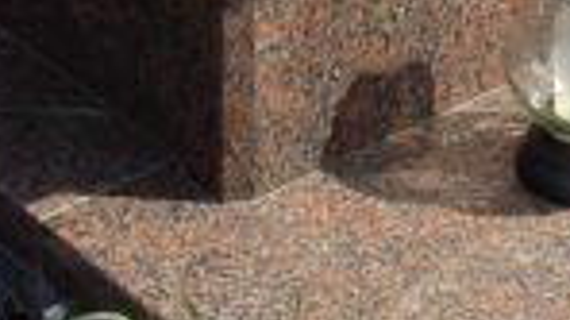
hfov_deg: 13.0
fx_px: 2492
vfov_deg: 6.8
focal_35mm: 165
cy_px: -532
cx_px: 258
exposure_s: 1/1022
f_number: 2.4
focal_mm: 4.28
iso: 50
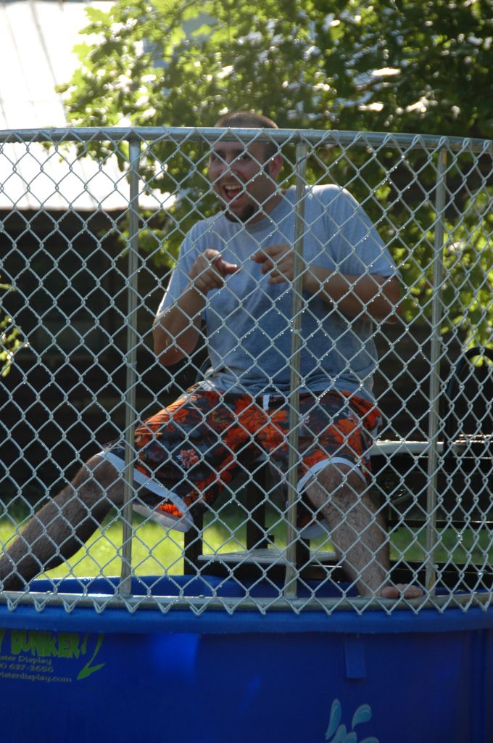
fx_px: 3460
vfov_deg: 12.2
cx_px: 246
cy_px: 372
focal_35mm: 168
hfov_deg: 8.1
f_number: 5.6
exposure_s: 1/200
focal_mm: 112
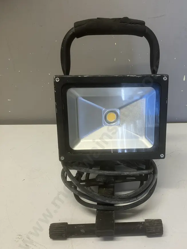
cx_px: 110
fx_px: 238
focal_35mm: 33
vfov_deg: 55.3
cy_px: 132
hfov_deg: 42.8
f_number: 1.8
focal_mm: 3.99
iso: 50
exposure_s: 1/50
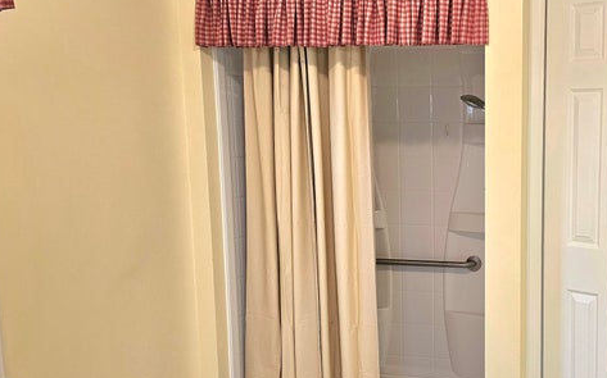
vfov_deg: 29.1
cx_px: 493
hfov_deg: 43.0
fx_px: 727
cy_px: 228
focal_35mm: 44
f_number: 1.7
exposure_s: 1/120
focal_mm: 6.3
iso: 125
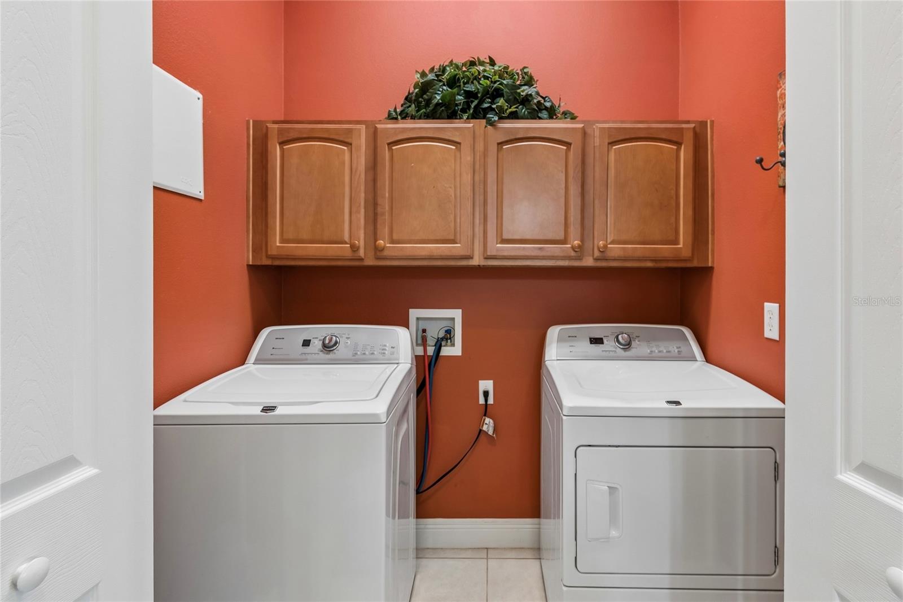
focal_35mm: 15
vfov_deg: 77.3
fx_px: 376
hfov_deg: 100.4
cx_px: 452
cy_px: 301
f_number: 7.1
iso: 100
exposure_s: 1/3.33
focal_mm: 10
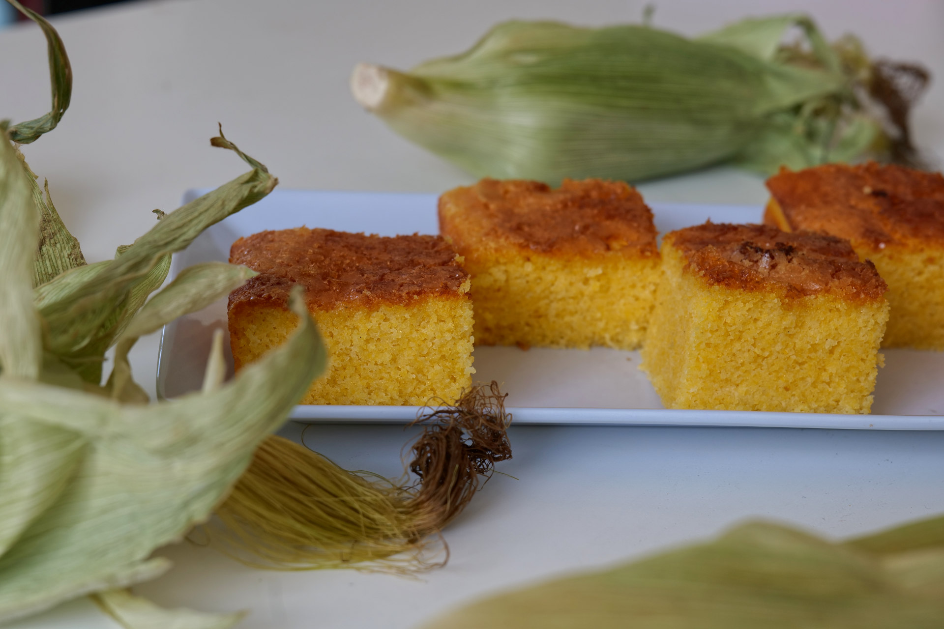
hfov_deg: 34.5
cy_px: 314
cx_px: 472
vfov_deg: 23.4
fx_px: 1521
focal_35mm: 58
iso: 320
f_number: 8
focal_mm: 58
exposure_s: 1/60
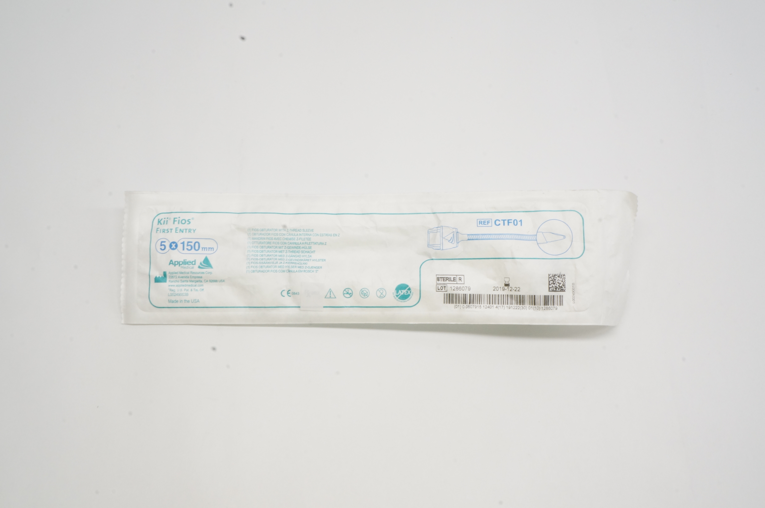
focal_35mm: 38
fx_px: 796
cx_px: 382
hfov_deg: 51.3
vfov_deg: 35.4
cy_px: 254
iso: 800
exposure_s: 1/10
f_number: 25
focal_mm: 25
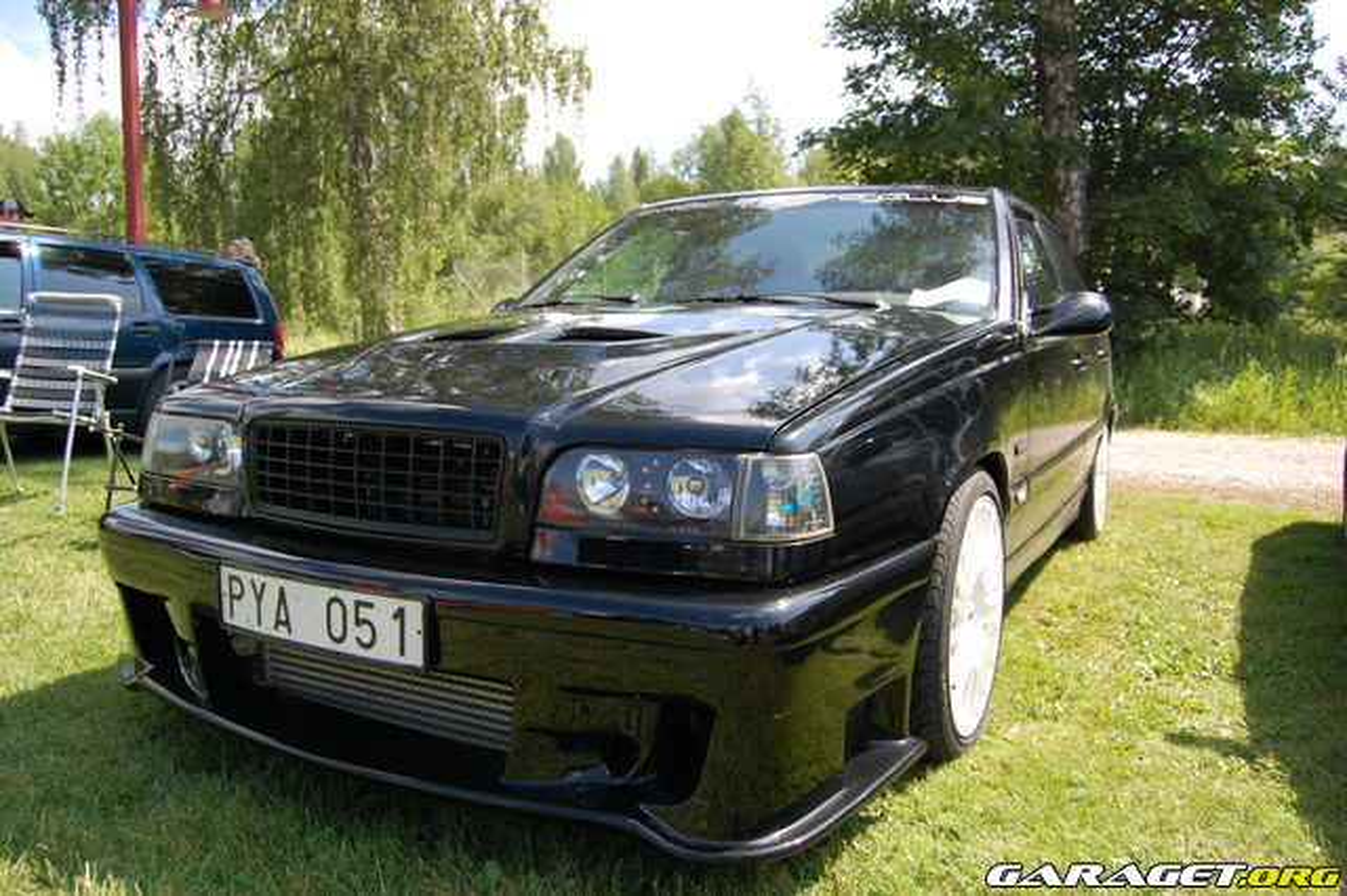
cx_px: 674
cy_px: 448
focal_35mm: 27
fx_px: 1010
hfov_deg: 67.4
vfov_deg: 47.9
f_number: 4.5
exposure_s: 1/1600
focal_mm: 18
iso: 800
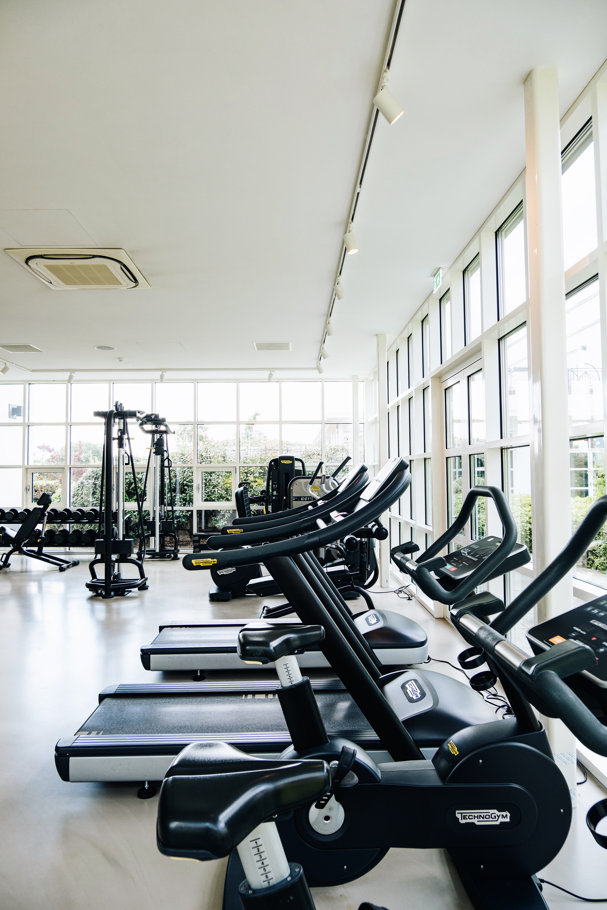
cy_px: 455
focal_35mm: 23
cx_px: 304
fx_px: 582
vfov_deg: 76.1
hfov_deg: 55.1
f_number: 5
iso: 250
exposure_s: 1/60
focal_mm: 15.2
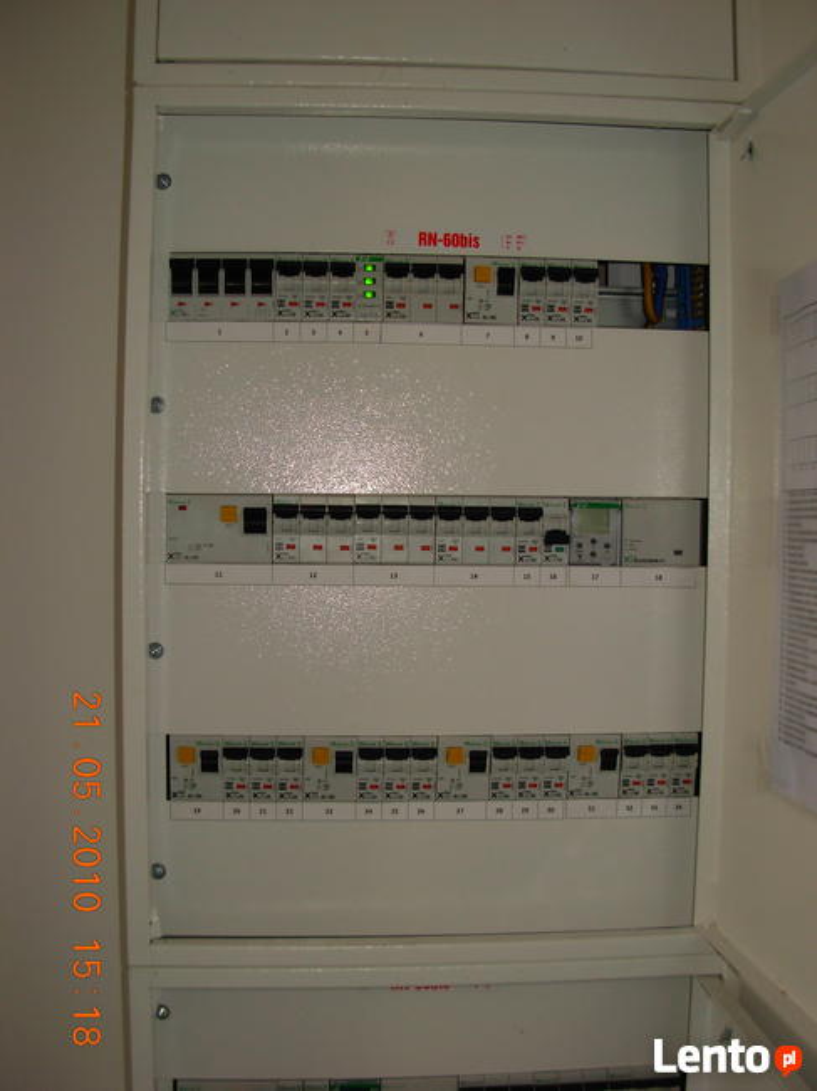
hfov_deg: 37.7
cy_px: 546
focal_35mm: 38
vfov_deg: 49.0
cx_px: 408
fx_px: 1197
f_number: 2.9
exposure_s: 1/22.6
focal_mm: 6.3
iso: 79
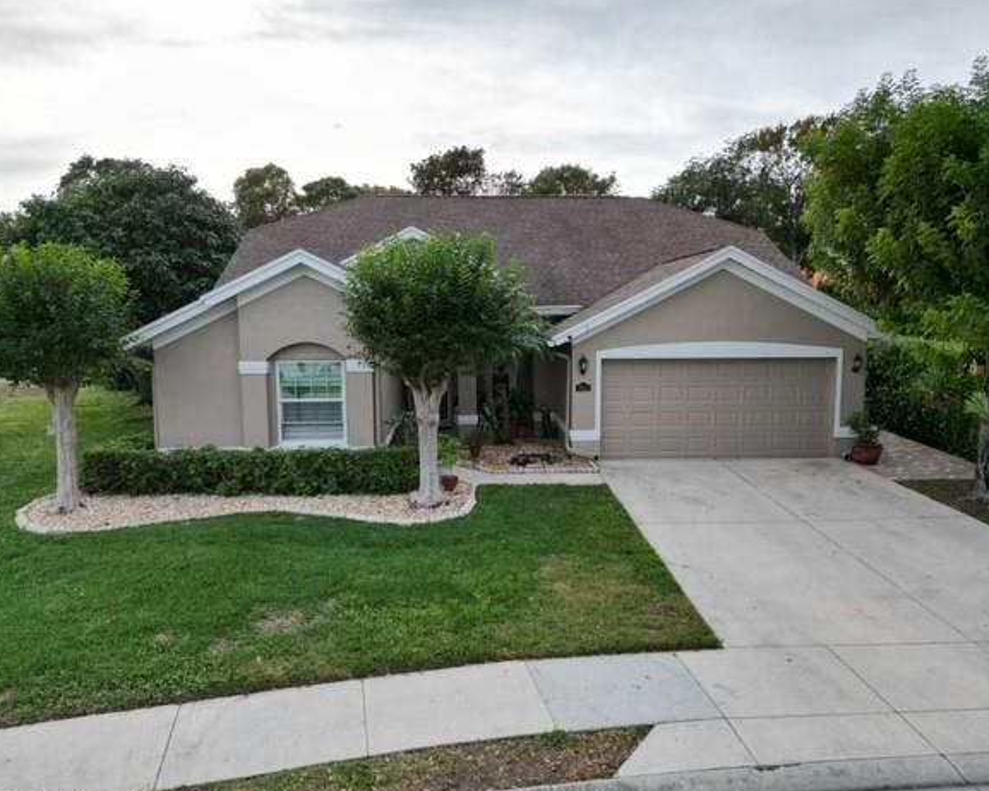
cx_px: 511
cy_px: 405
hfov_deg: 66.0
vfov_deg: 54.9
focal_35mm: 26
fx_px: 761
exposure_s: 1/2500
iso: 100
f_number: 1.7
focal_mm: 6.72
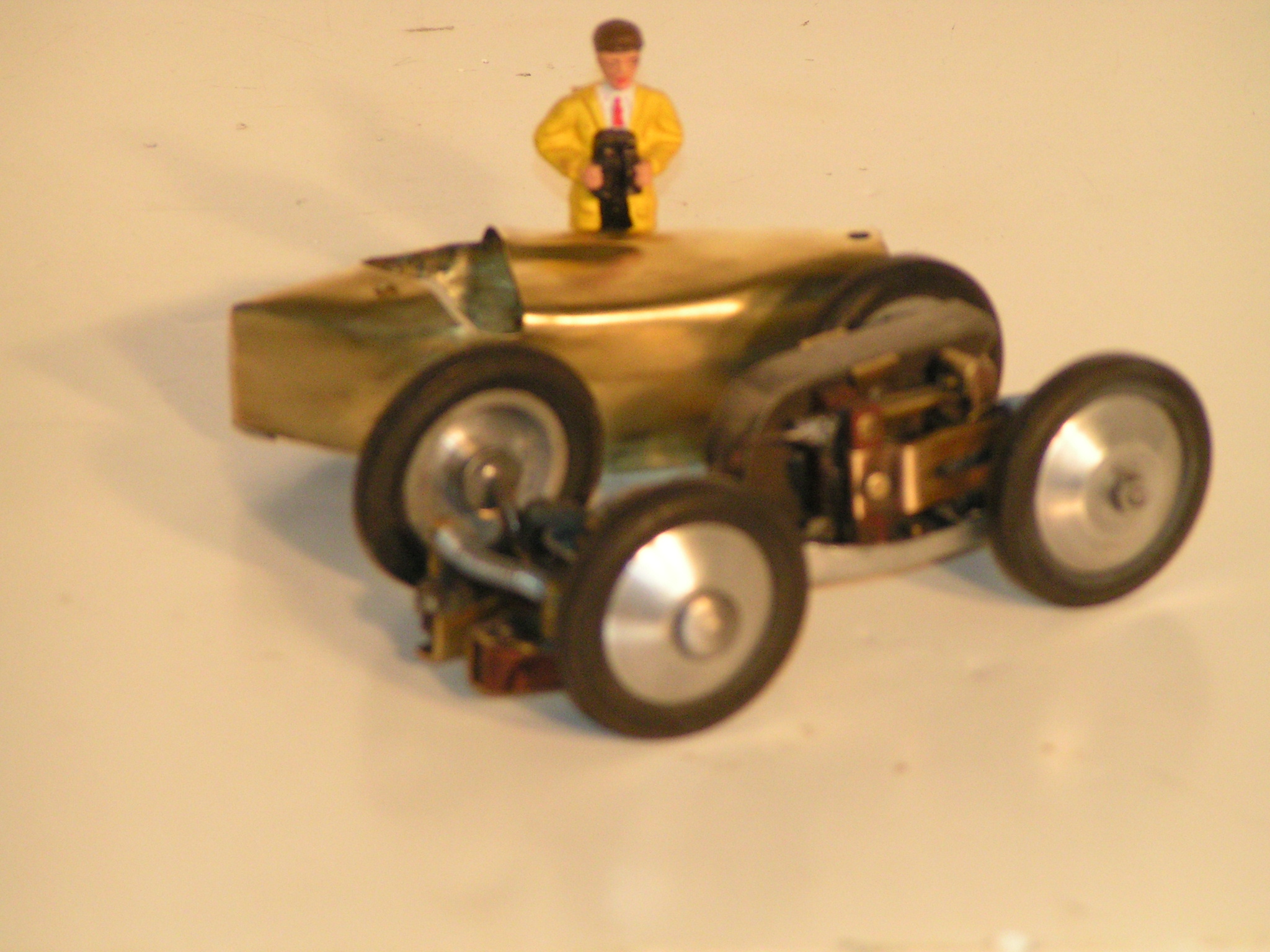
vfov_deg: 6.0
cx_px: 635
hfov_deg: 8.0
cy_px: 476
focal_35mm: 247
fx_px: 9062
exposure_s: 1/250
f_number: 3.5
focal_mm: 37.8
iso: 200
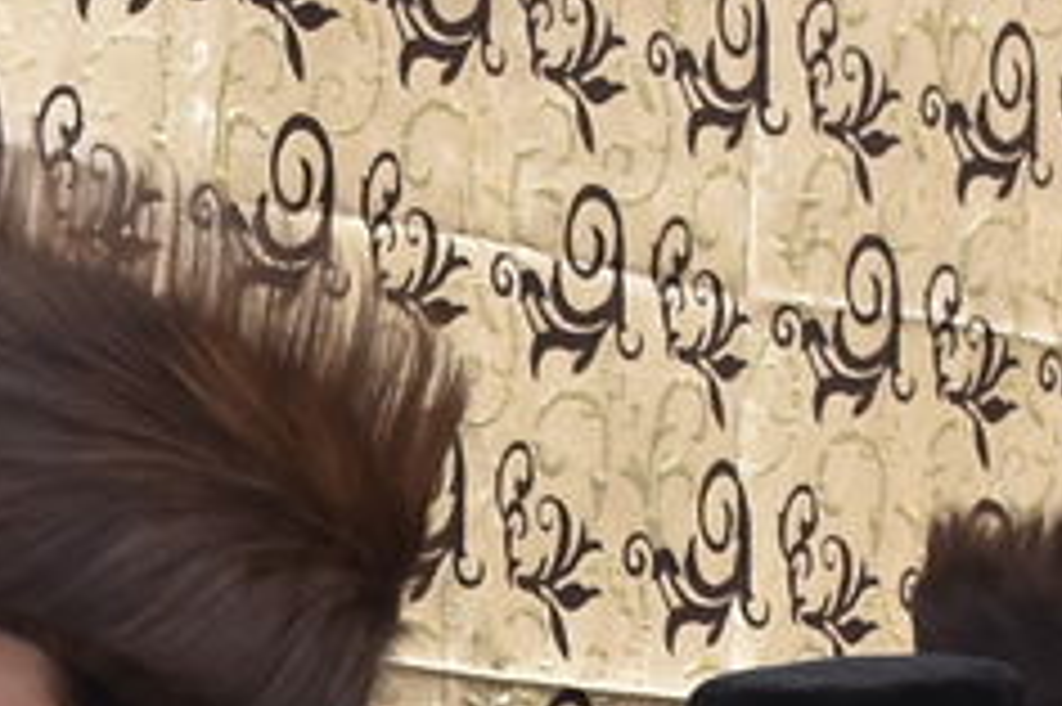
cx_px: 90
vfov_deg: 6.3
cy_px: 1030
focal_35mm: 214
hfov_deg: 9.6
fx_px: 6308
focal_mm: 24
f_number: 5.6
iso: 1000
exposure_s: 1/80
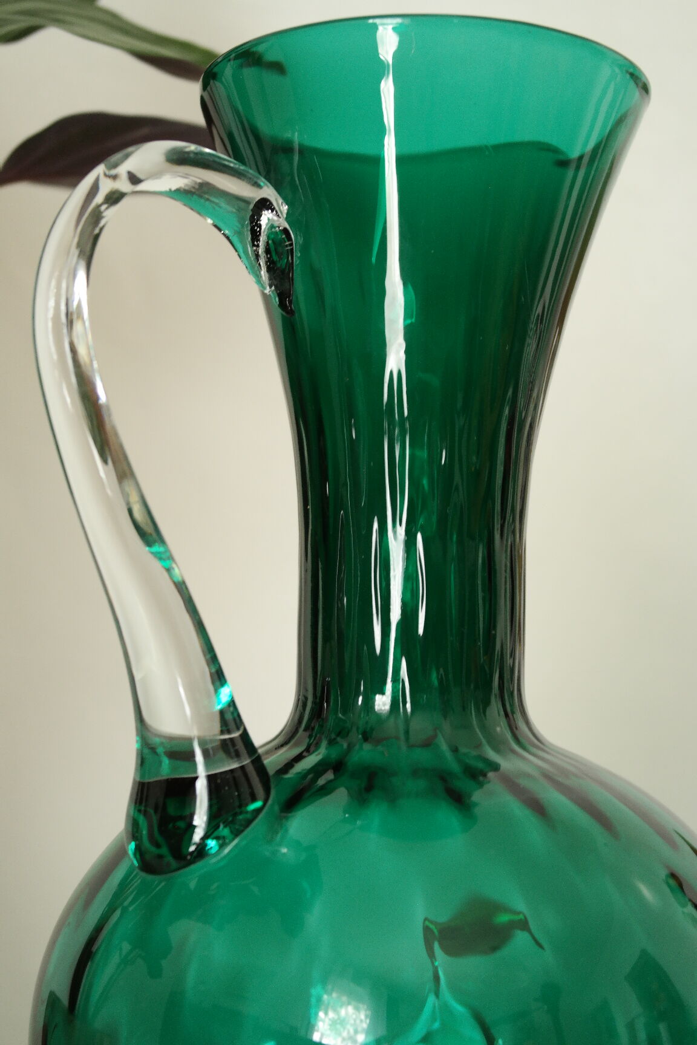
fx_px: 1684
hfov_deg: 23.4
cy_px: 522
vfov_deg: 34.5
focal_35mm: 58
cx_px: 348
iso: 800
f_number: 5.6
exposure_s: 1/30
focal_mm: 38
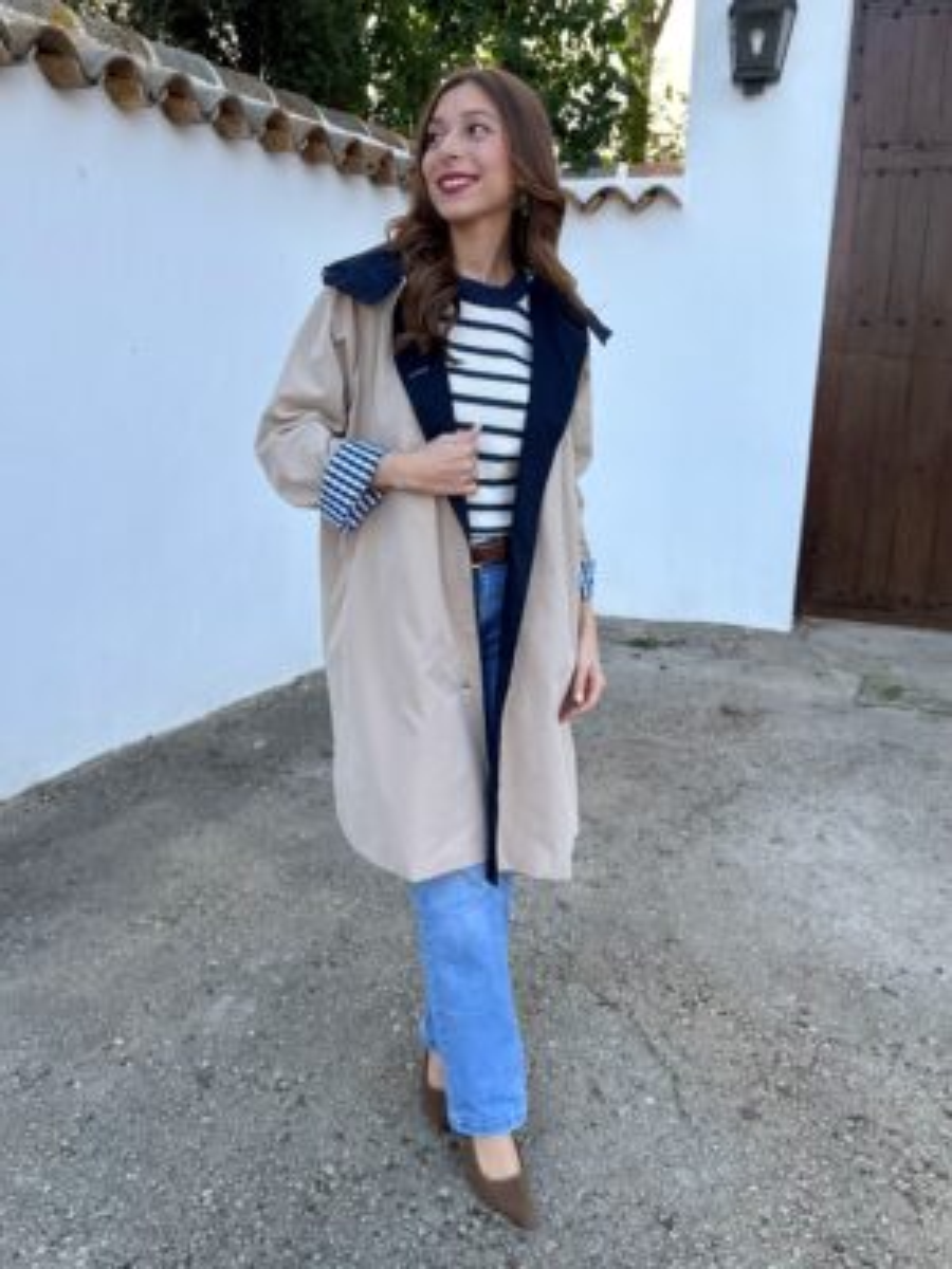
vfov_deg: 71.6
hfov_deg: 56.8
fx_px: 880
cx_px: 476
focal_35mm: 24
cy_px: 634
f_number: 1.78
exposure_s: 1/622
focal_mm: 6.76
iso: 80
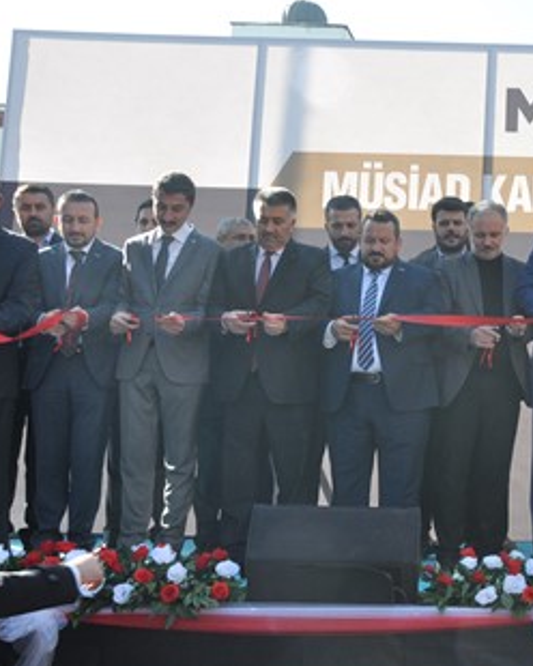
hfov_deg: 25.4
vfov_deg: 35.2
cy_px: 269
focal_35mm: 53
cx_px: 658
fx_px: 1045
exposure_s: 1/200
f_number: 7.1
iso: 250
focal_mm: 18
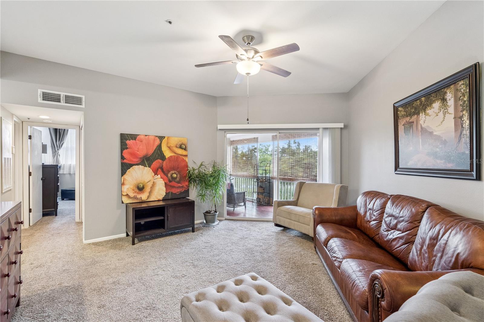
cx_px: 242
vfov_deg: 73.7
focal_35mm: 16
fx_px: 215
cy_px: 161
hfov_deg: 96.7
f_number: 8
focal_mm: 16
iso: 3200
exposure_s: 1/60
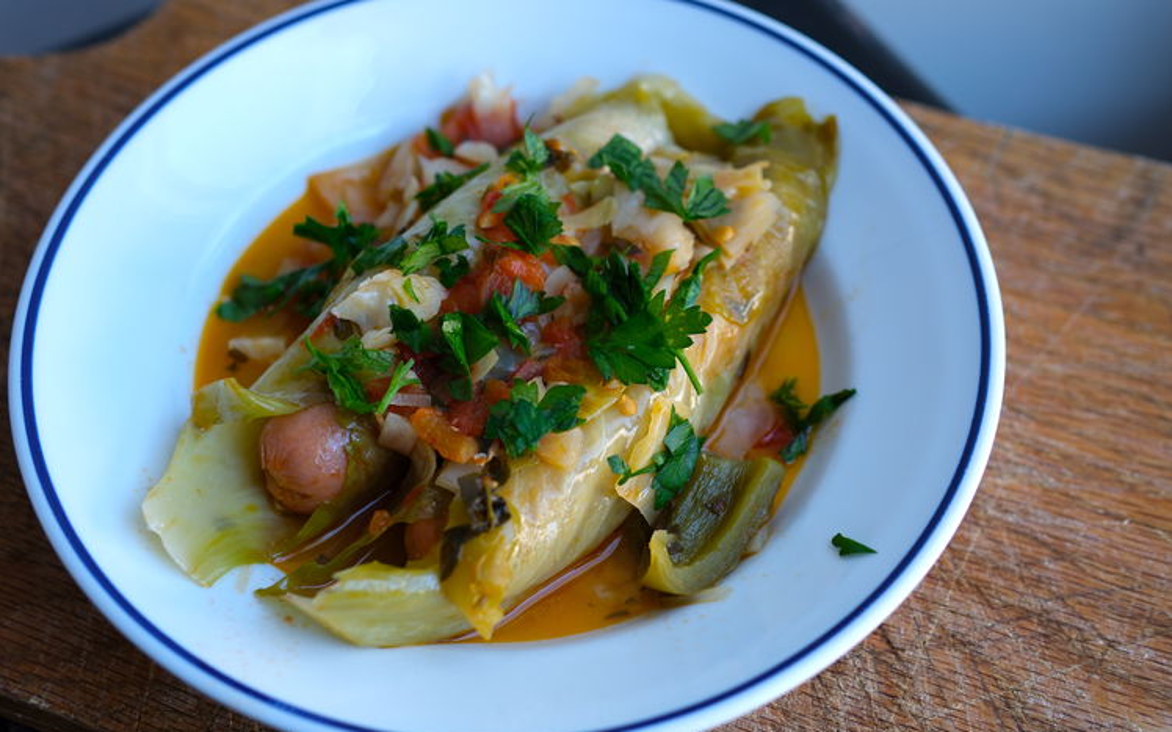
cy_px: 379
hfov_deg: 43.5
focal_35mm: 46
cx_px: 586
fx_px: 1469
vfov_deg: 28.0
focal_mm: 30
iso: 160
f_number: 2.8
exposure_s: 1/42
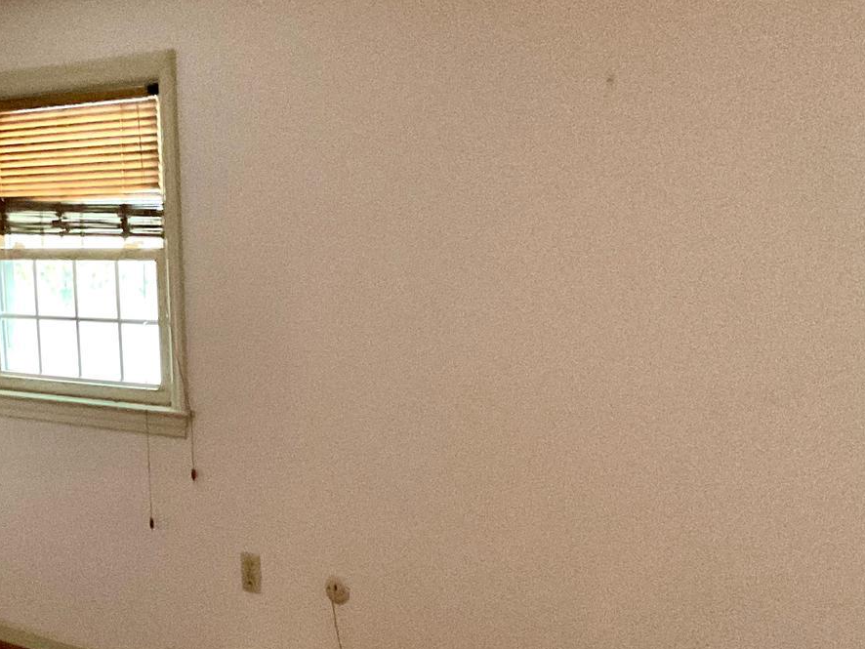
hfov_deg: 27.5
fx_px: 1675
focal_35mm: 67
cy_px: 514
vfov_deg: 21.7
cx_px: 25
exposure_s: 1/20
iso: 500
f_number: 1.8
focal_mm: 3
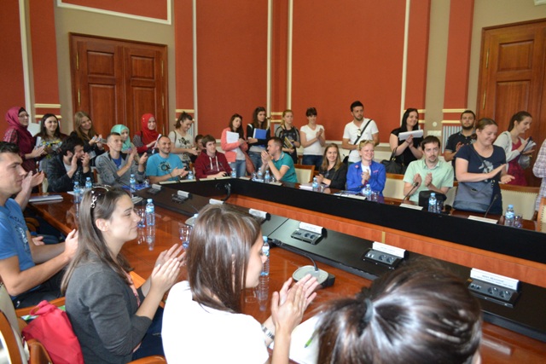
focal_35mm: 27
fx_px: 410
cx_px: 273
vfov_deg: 48.0
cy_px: 182
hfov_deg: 67.4
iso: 2200
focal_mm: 18
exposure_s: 1/60
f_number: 3.5
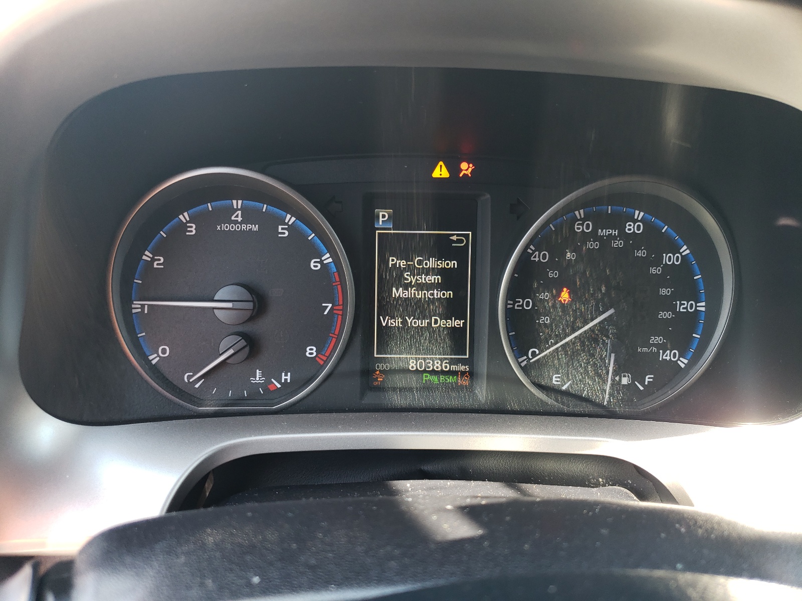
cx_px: 401
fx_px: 602
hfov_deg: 67.3
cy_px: 300
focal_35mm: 26
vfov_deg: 53.1
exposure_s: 1/60.2
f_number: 1.5
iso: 52
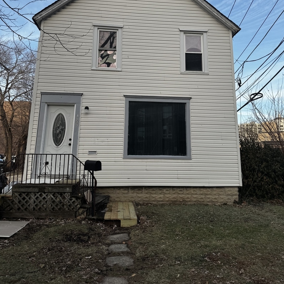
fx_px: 269
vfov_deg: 54.4
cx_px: 144
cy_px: 92
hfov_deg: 55.6
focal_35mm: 29
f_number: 1.78
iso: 80
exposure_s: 1/1425
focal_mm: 6.76
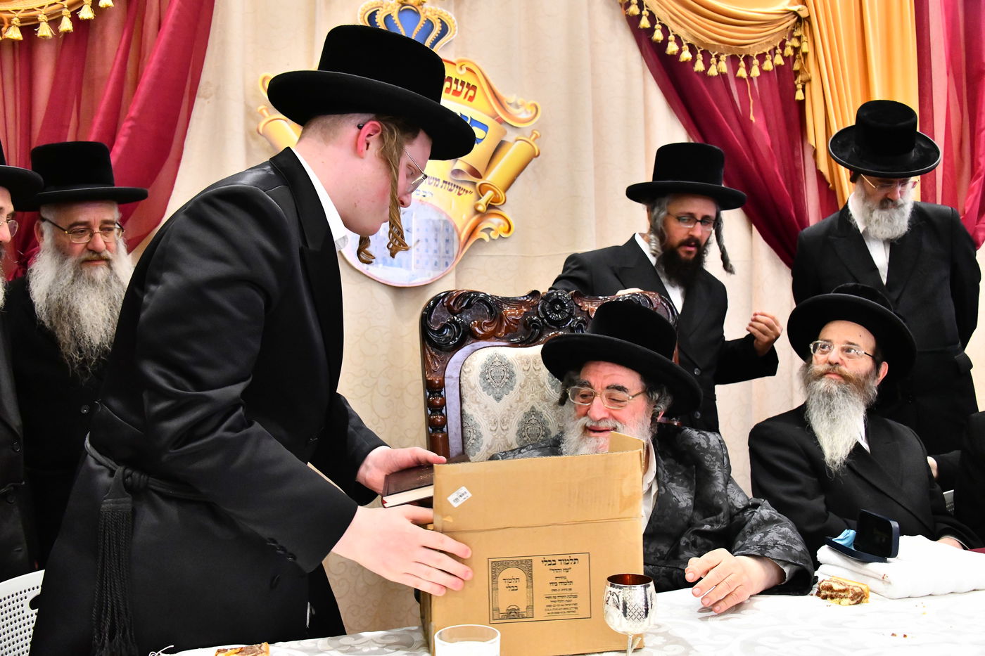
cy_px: 328
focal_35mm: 35
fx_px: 957
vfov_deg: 37.8
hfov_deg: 54.4
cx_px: 492
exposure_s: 1/160
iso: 5000
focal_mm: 35
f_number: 5.6
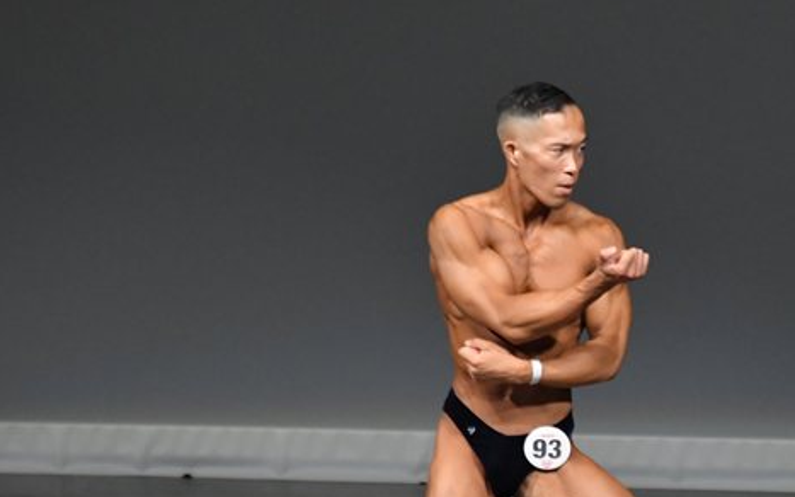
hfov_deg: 3.3
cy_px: 412
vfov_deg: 2.1
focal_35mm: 634
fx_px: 13738
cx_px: 600
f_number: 5.6
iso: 4000
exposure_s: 1/400
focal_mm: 250
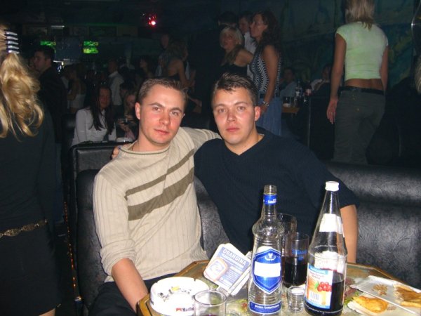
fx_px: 462
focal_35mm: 38
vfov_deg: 37.7
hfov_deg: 49.0
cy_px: 158
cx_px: 210
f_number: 2.8
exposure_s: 1/60
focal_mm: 7.9
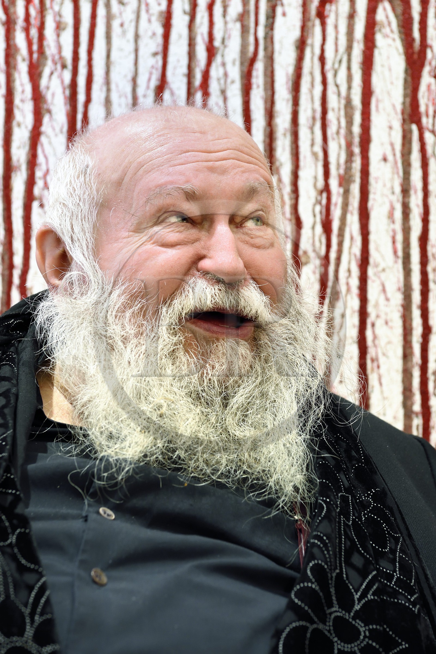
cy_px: 327
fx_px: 1272
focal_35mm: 70
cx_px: 218
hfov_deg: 19.5
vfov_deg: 28.8
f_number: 7.1
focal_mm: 70
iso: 1600
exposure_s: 1/30
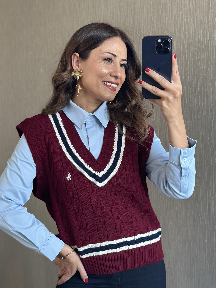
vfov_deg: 28.8
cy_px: 182
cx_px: 106
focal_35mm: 67
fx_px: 558
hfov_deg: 21.9
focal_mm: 6.86
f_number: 1.78
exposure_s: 1/60
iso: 125
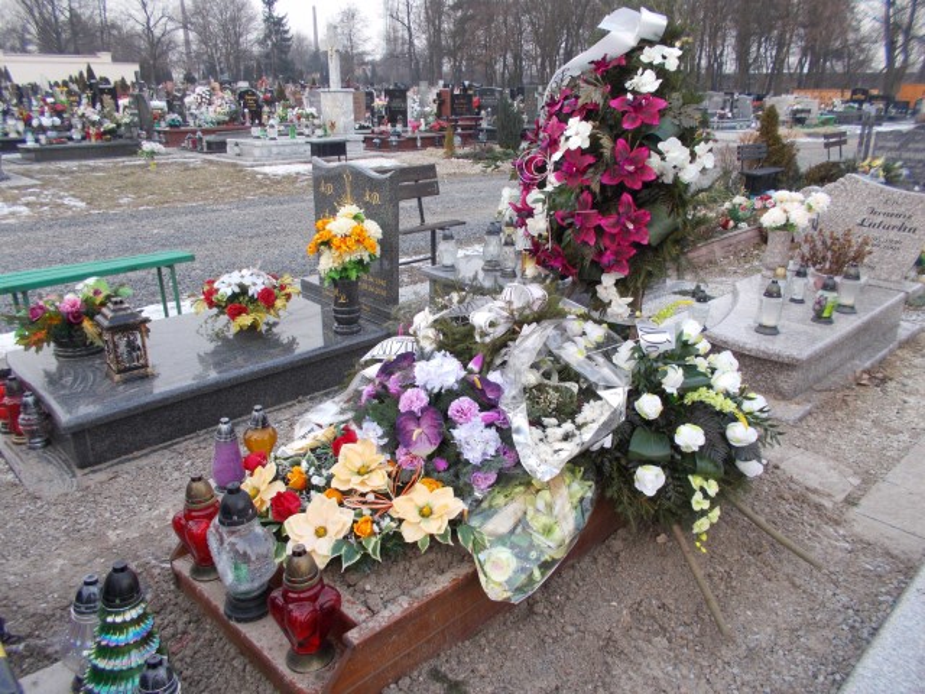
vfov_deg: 53.1
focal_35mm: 26
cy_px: 347
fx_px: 695
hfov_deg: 67.3
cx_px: 462
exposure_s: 1/160
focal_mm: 4.6
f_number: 3.2
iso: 80
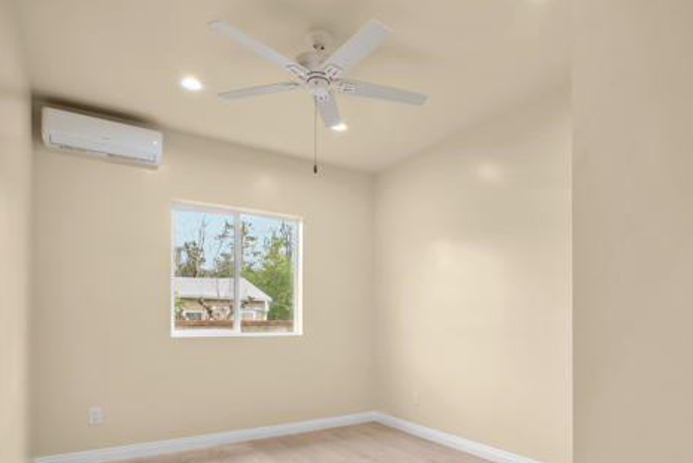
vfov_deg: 55.8
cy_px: 317
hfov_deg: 77.5
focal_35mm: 22
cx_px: 420
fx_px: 424
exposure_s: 1/4
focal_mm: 16
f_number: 8
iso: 250
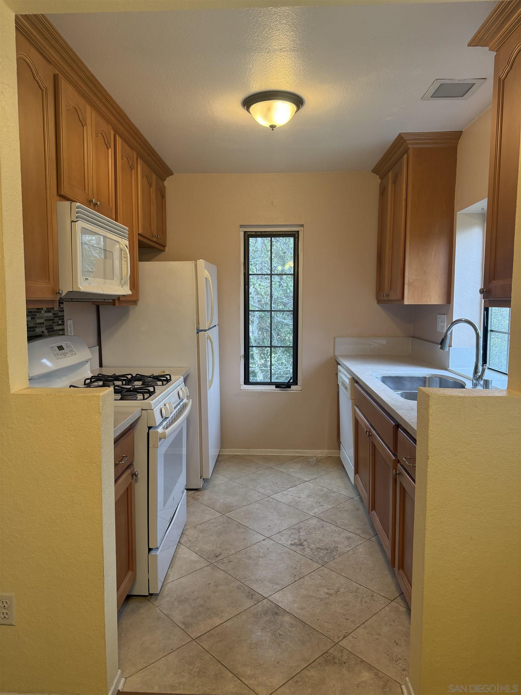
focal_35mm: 24
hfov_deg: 56.8
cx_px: 260
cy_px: 348
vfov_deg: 71.6
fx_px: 482
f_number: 1.78
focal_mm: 6.76
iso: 160
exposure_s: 1/60
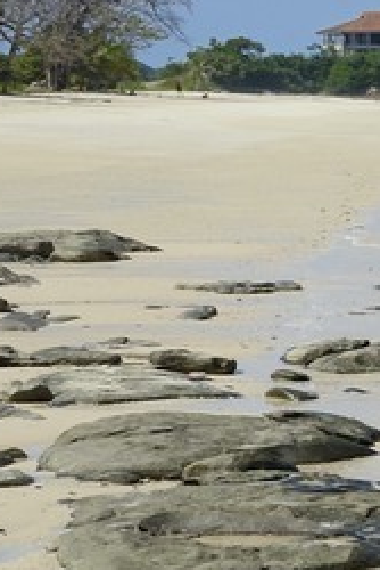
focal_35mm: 166
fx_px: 2624
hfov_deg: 6.1
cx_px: 1750
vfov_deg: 12.3
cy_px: 399
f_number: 13
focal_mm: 26
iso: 100
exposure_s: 1/200
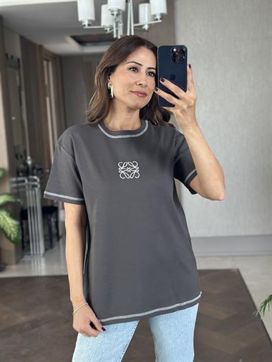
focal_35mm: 48
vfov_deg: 39.6
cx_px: 136
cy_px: 181
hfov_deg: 30.3
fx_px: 502
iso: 125
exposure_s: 1/87
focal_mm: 6.86
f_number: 1.78
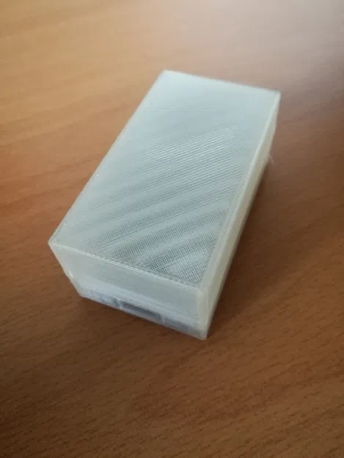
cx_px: 172
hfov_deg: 51.4
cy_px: 229
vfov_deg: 65.3
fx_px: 358
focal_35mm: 27
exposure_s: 1/20
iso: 640
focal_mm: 4.5
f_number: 2.2
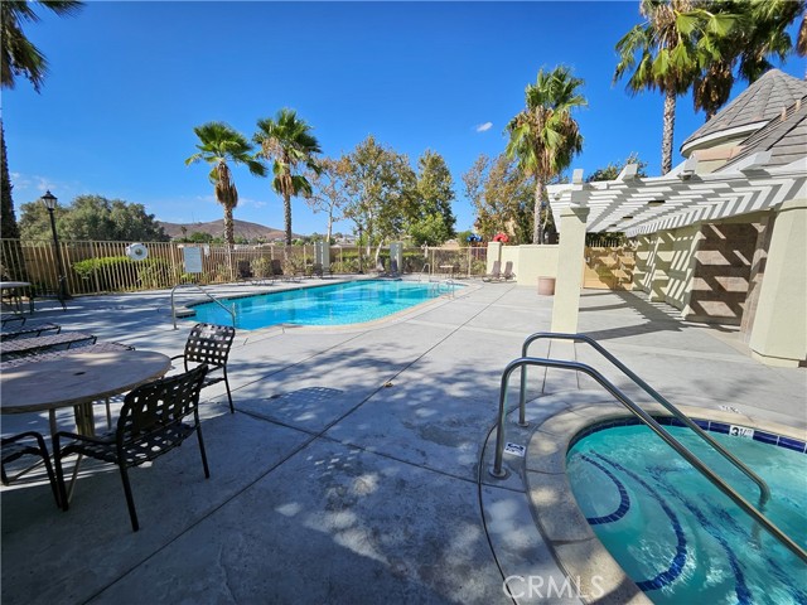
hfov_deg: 106.2
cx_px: 404
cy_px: 302
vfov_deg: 89.9
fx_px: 303
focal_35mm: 13
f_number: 2.2
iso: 32
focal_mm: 1.74
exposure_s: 1/1245
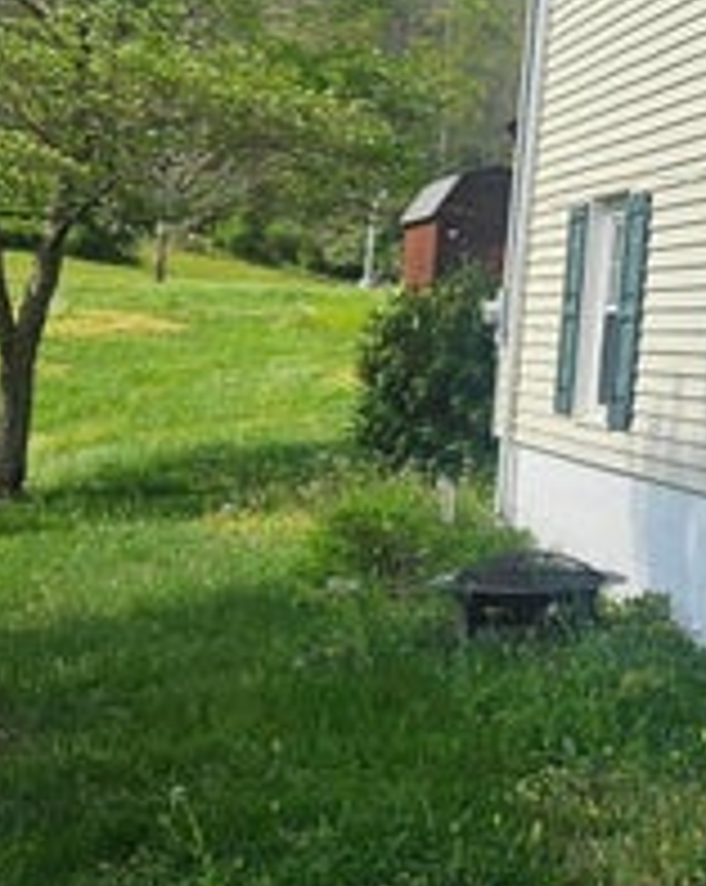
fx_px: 1911
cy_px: 225
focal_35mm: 73
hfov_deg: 19.4
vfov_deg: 25.8
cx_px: 908
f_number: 1.8
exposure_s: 1/1819
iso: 25
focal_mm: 5.4
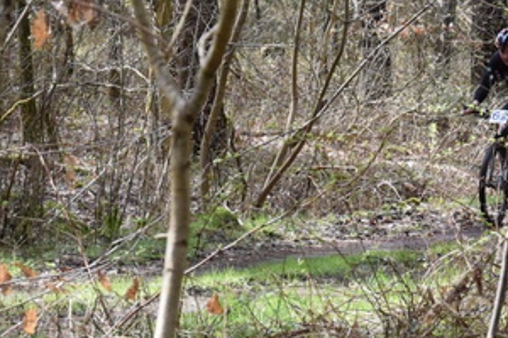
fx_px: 3245
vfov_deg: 6.0
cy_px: 76
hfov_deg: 8.9
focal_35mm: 230
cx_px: 386
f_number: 8
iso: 4000
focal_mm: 58
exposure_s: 1/2000
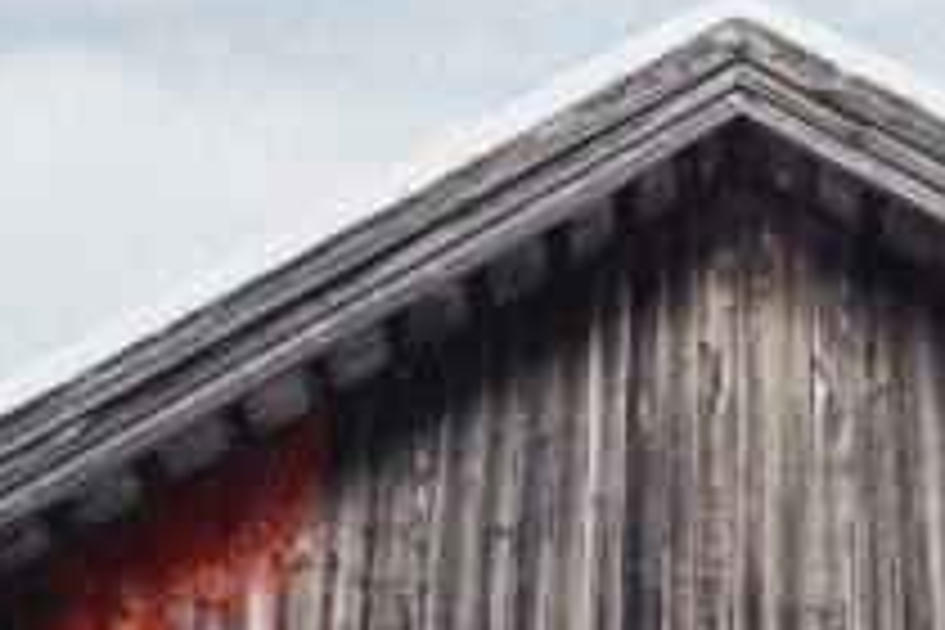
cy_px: 333
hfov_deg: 21.8
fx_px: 2415
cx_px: 774
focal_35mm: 92
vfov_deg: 14.9
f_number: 8
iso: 100
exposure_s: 1/50
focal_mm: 43
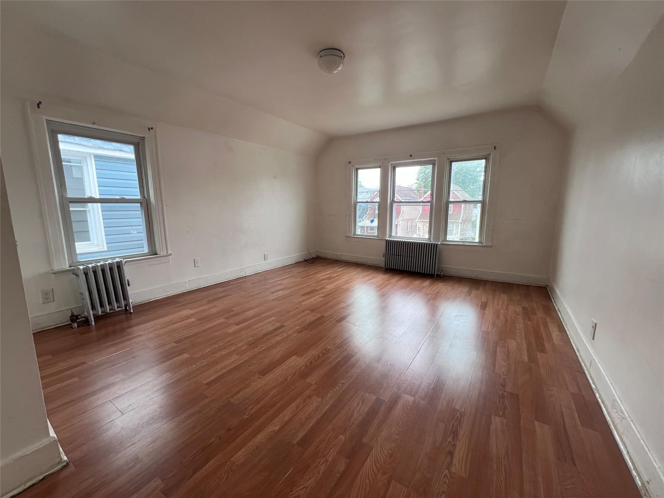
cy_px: 249
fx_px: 249
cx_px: 332
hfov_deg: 106.2
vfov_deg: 89.9
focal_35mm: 13
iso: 32
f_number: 1.8
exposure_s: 1/105
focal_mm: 1.57
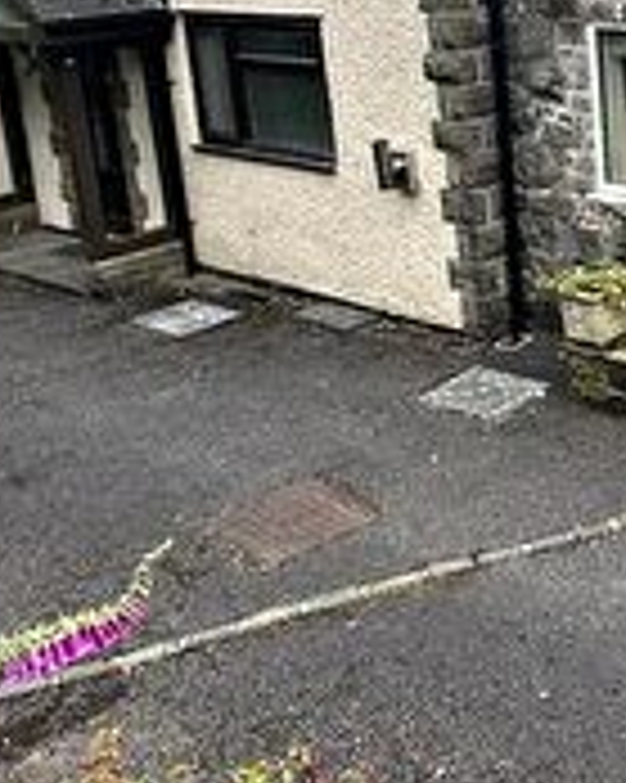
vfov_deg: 33.1
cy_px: 142
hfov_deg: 24.5
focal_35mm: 55
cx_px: 788
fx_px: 1275
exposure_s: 1/229
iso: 40
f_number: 2.2
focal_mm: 2.22
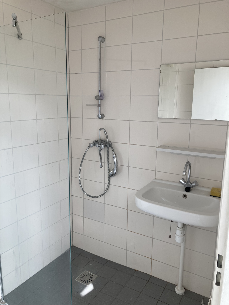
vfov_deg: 63.4
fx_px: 247
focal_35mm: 28
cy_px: 152
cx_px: 114
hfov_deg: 49.7
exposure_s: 1/121
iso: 40
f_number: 1.8
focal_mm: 3.99
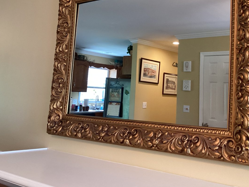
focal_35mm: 44
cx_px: 170
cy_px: 57
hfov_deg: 42.2
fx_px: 317
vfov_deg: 32.5
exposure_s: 1/60
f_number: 2.4
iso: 320
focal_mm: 3.3
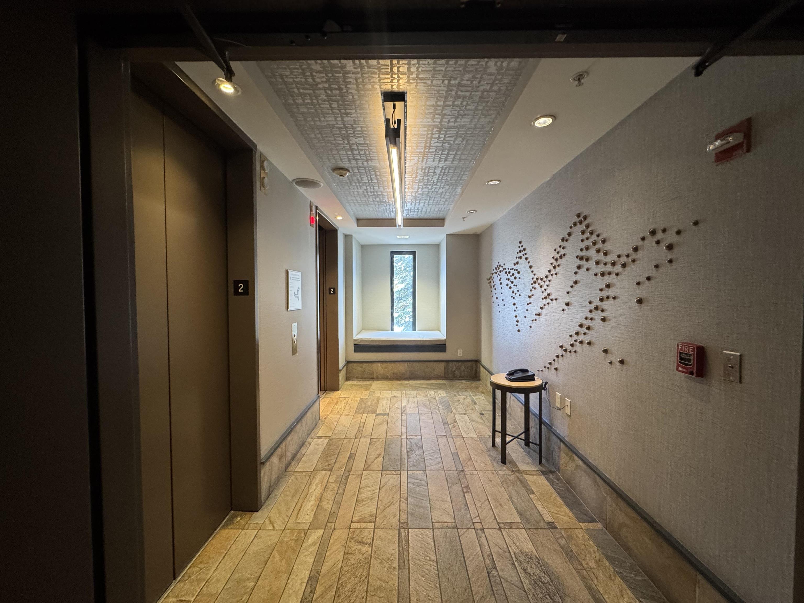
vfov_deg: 85.7
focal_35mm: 14
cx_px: 402
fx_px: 325
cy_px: 302
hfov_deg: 102.1
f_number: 2.2
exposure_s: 1/60
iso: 400
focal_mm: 2.22
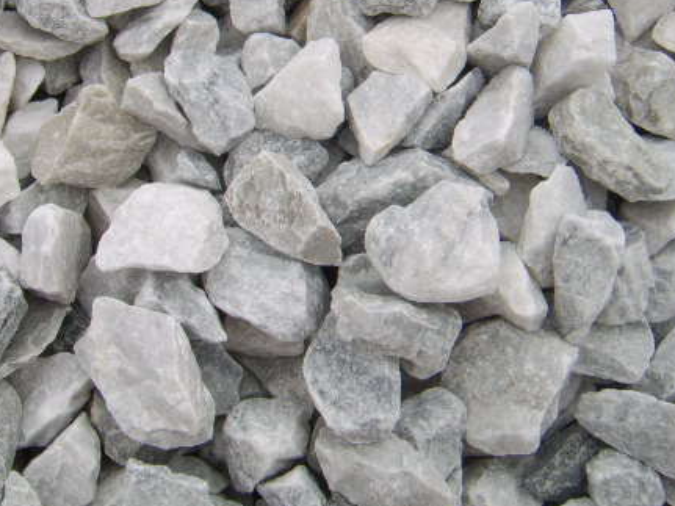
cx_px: 216
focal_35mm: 46
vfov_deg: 31.2
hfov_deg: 40.7
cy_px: 154
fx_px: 897
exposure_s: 1/250
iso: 71
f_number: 5.6
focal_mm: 8.13
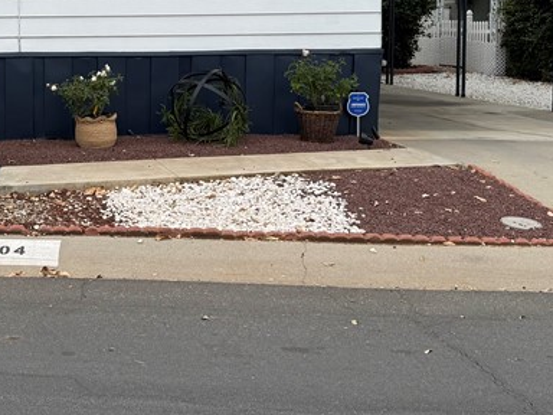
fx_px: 1022
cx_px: 6
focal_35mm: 64
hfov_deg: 28.5
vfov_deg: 22.6
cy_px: 84
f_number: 1.78
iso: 80
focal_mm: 6.76
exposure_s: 1/2611
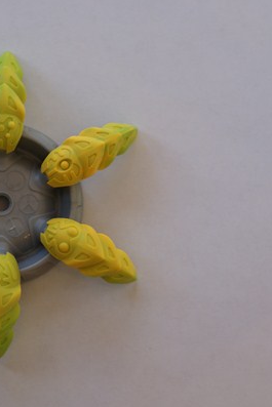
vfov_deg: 16.9
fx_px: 1370
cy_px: 210
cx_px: 2
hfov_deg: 11.2
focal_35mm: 121
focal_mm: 50
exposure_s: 1/100
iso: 100
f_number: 2.8
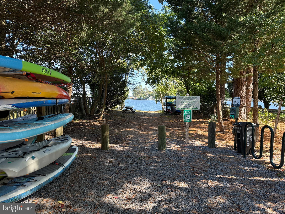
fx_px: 198
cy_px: 107
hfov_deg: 71.6
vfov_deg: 56.8
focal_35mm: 24
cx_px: 142
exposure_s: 1/283
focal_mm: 6.76
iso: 100
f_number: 1.78
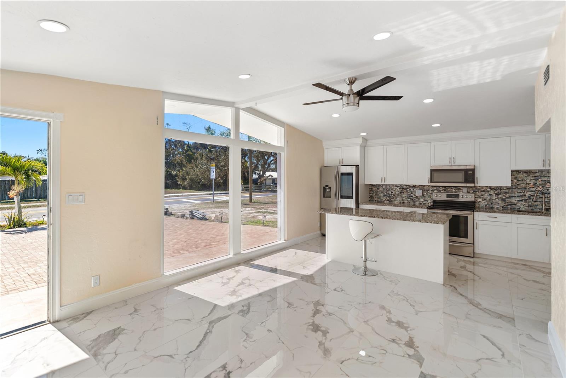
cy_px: 189
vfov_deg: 73.8
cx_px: 283
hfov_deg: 96.7
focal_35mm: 16
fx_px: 252
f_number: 2.8
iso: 64
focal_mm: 16
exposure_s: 1/250
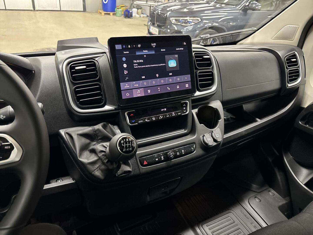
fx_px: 235
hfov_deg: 67.3
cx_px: 156
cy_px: 118
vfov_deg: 53.1
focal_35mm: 26
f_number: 1.6
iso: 500
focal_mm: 5.96
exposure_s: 1/25
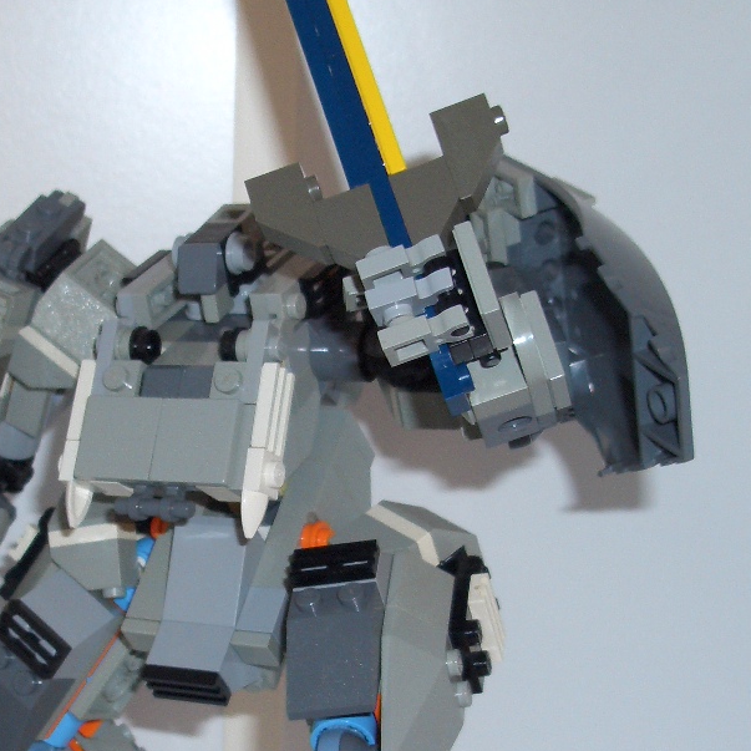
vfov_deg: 18.8
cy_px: 558
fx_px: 2258
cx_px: 233
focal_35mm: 92
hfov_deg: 18.8
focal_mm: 8.2
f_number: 3.1
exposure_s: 1/60
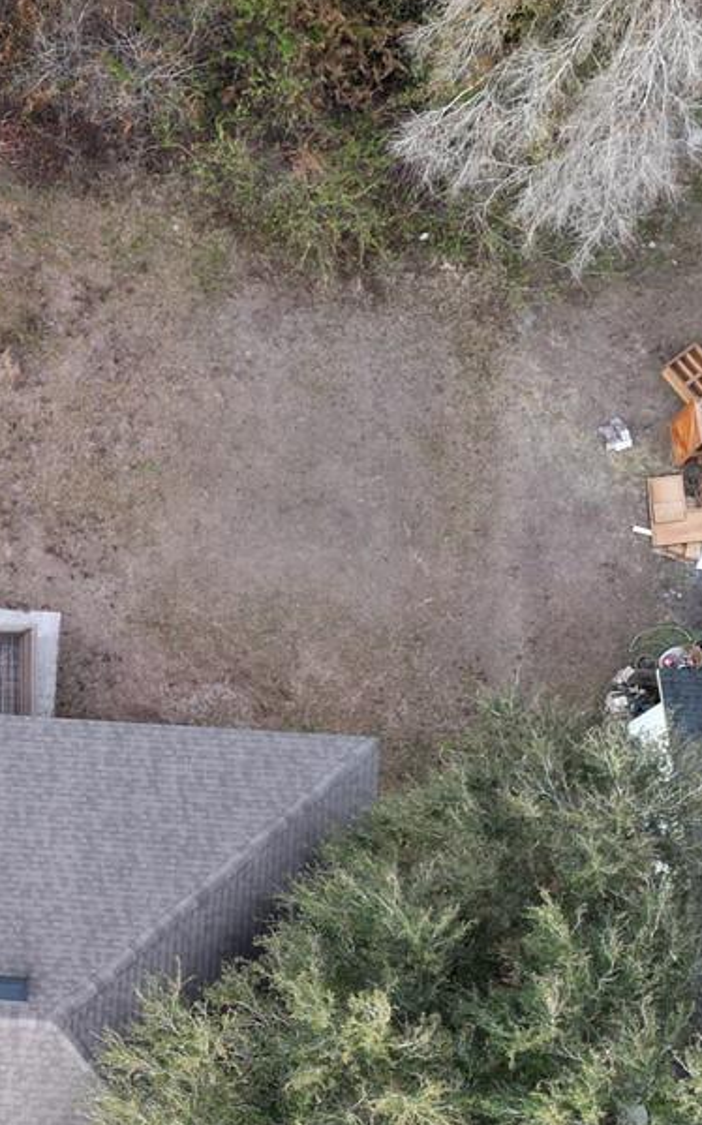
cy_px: 967
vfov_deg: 29.2
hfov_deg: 18.1
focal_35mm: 68
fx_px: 2083
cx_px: -169
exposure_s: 1/15
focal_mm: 6.72
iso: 160
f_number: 1.7
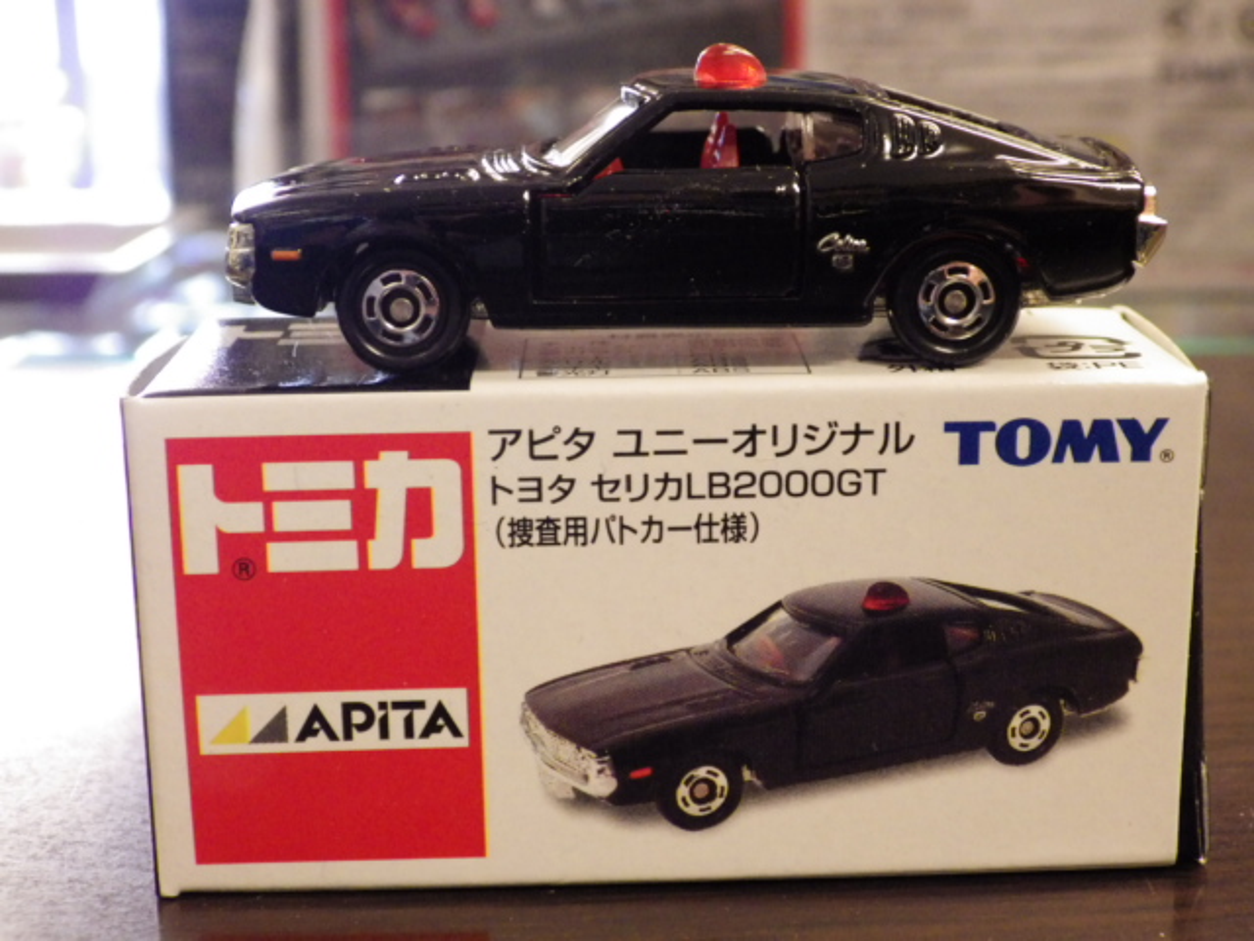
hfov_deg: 32.7
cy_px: 470
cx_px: 627
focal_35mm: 59
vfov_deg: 24.8
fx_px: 2137
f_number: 4
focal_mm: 10.7
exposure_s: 1/25
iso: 800
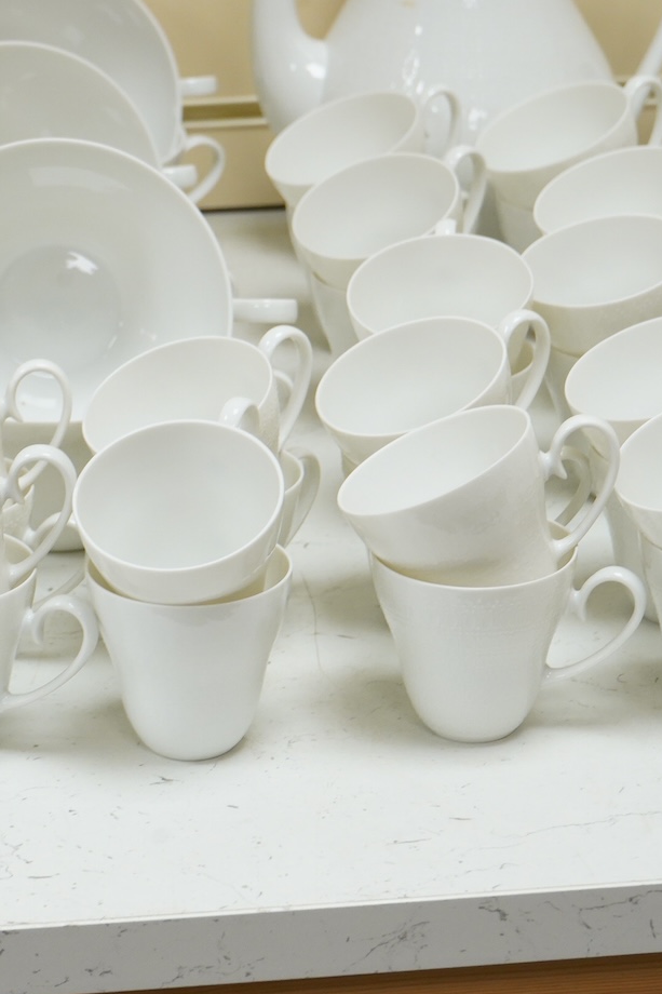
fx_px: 3504
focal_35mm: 127
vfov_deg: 16.1
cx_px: 116
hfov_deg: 10.8
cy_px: 514
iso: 2500
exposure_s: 1/80
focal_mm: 68
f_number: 10
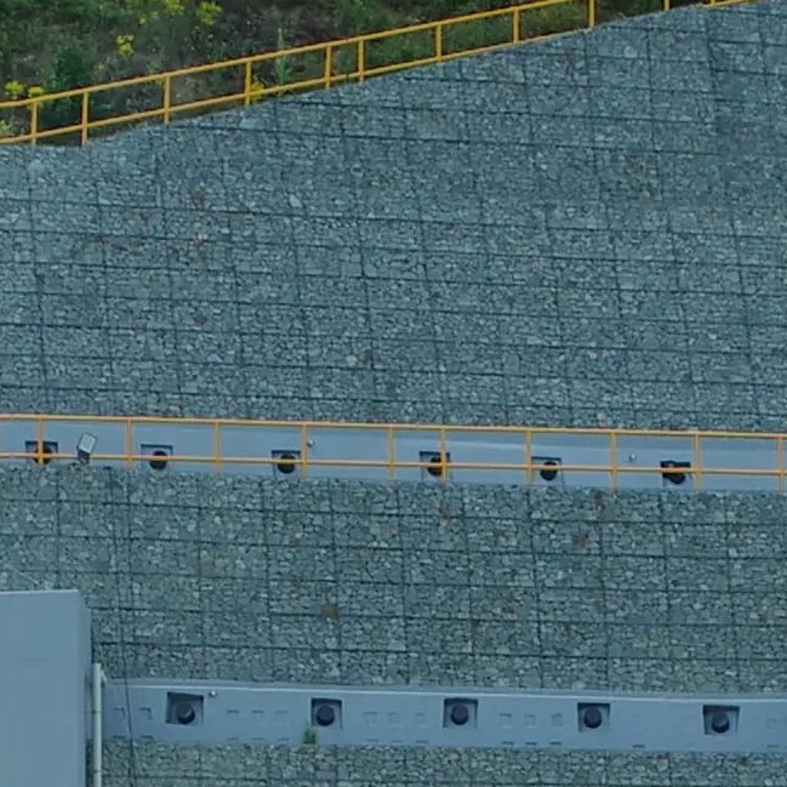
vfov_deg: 7.5
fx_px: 5967
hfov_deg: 7.5
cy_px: 831
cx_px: 661
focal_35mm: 232
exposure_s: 1/320
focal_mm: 24
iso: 200
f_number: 5.6
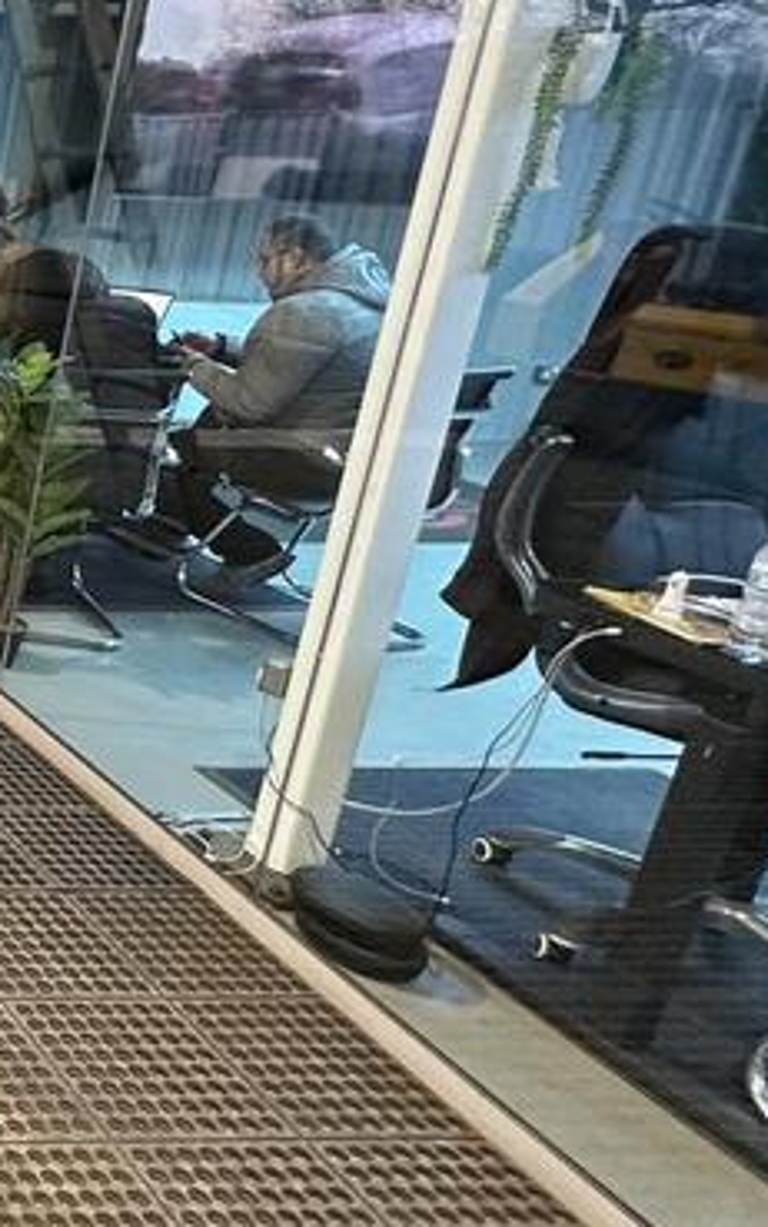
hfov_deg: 21.6
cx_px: -632
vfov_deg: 53.4
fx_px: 1204
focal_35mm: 36
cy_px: 456
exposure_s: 1/50
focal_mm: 2.22
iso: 320
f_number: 2.2
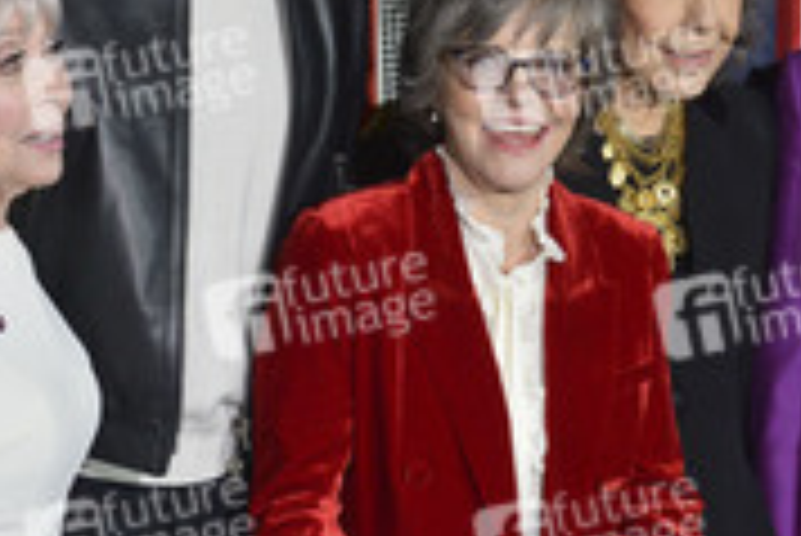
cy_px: 194
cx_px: 648
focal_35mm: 177
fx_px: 3941
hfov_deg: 11.6
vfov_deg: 7.8
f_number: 6.3
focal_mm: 70
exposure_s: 1/320
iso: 2000
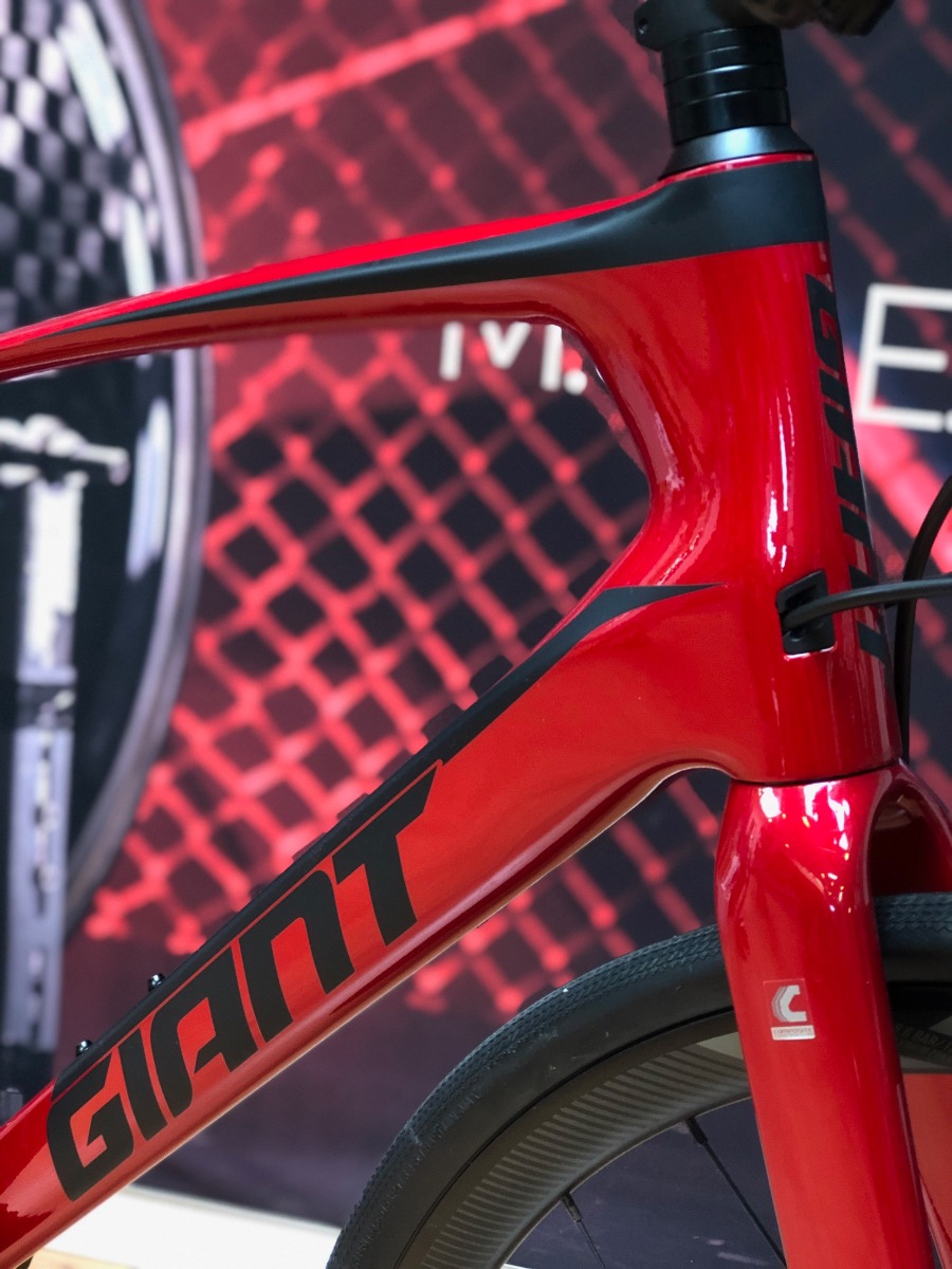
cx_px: 476
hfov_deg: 25.7
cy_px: 634
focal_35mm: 57
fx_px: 2090
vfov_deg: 33.8
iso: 320
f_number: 2.8
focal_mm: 6.6
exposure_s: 1/33
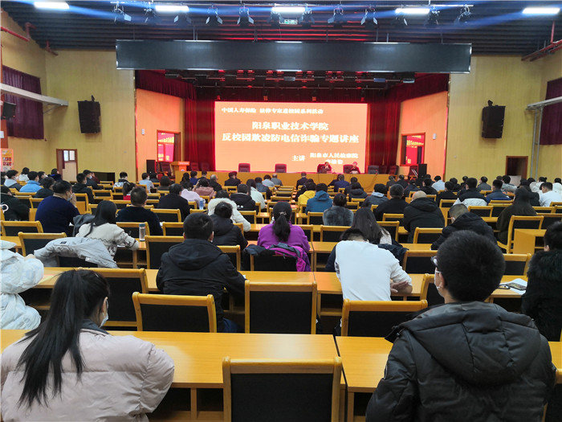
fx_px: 438
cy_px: 211
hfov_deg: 65.3
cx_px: 281
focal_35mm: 27
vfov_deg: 51.4
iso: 200
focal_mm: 3.95
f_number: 1.8
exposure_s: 1/33.3
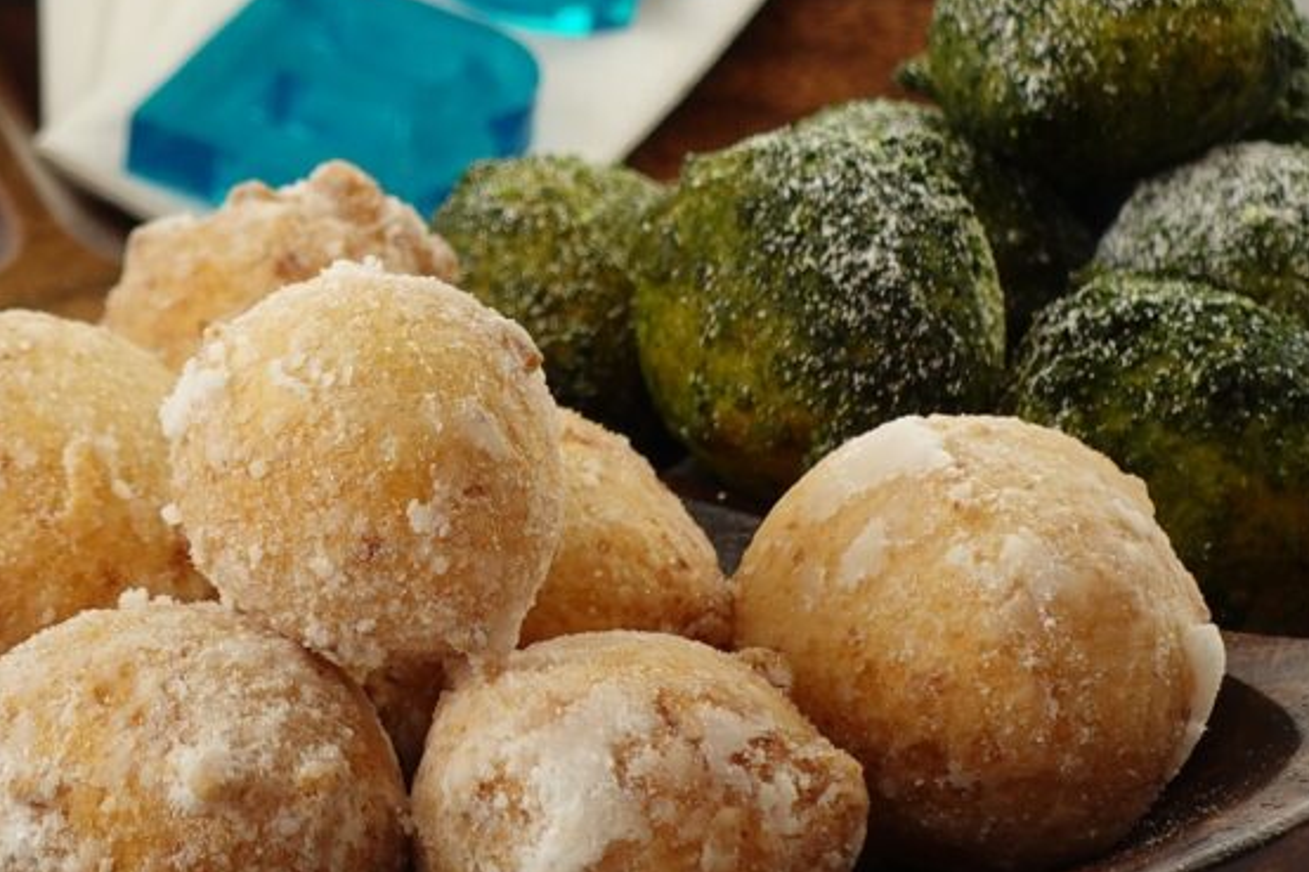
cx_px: 111
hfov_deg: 10.5
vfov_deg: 7.1
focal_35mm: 194
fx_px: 7052
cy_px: 83
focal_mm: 25.7
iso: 125
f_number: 4
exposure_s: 1/80
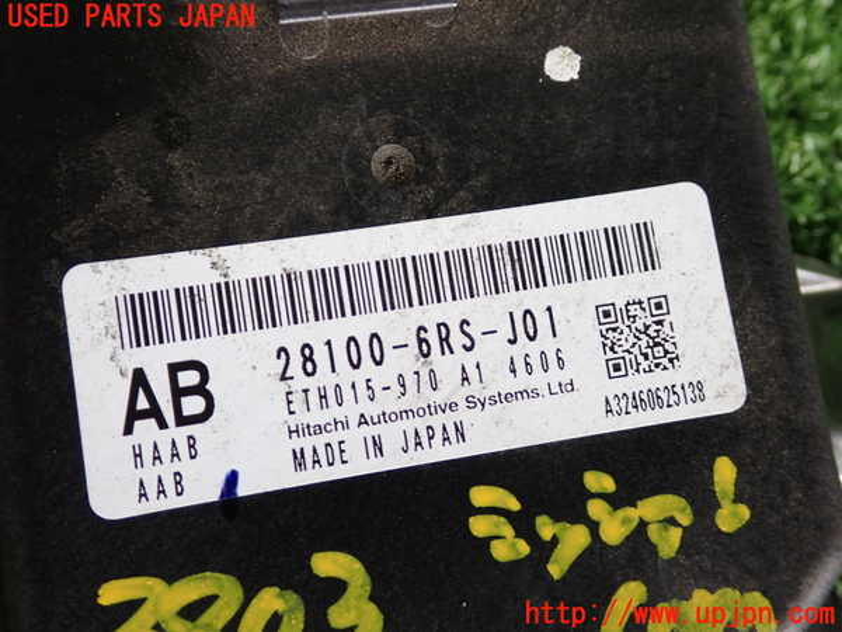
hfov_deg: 49.0
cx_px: 421
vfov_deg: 37.7
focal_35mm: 38
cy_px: 316
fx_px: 924
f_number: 2.7
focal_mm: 6.83
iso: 200
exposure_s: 1/100
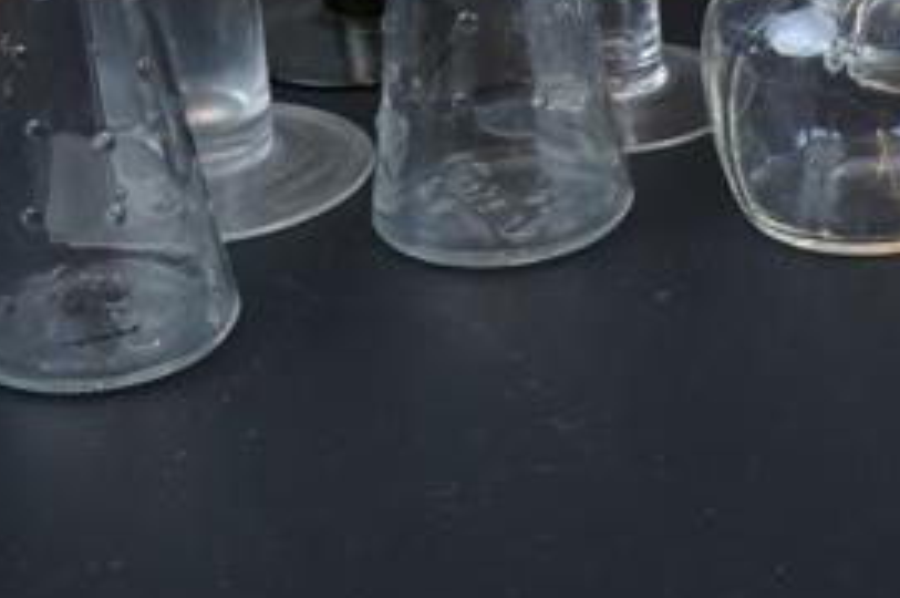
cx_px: 1229
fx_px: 3571
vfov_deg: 9.4
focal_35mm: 143
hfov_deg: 13.7
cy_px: -169
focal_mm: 43
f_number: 4.5
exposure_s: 1/60
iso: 125
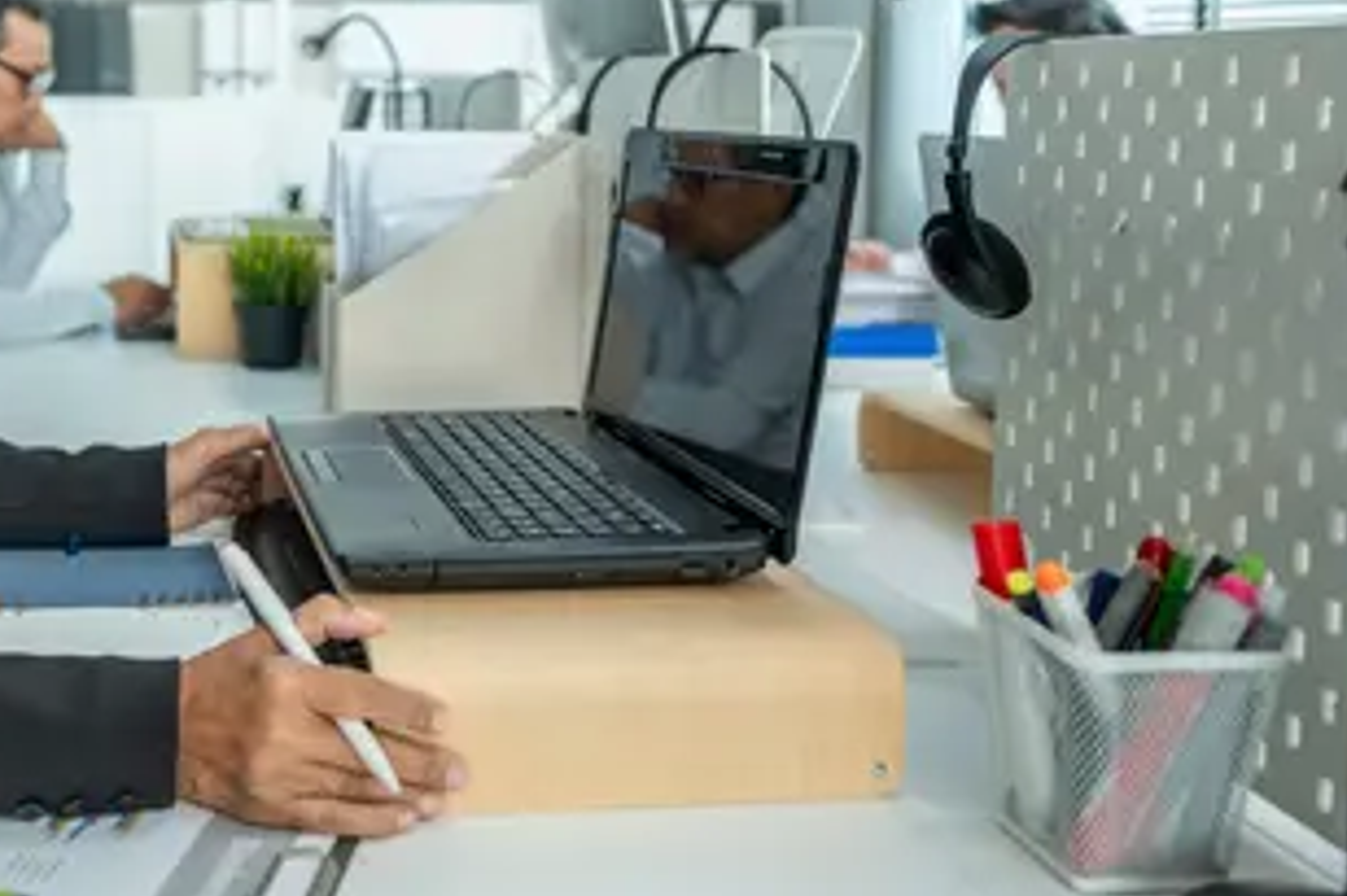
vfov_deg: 33.1
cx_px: 214
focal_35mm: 39
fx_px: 1458
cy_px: 166
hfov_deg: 46.2
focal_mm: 20
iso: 640
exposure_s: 1/640
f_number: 1.8
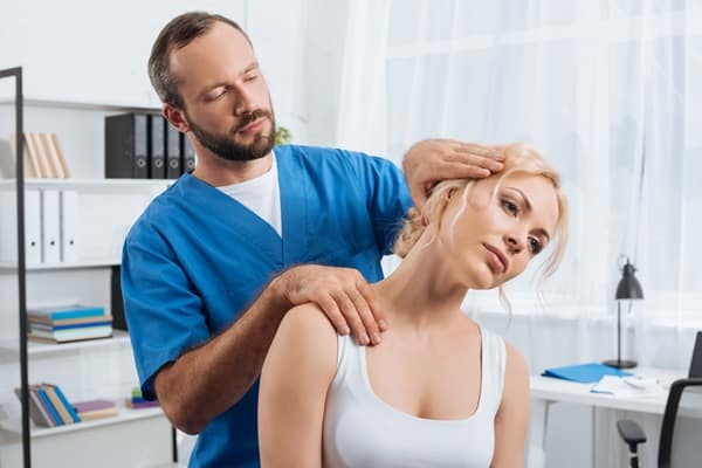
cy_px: 234
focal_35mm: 50
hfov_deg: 39.6
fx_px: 975
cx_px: 351
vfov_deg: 27.0
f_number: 6.3
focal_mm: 50
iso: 100
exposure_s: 1/200
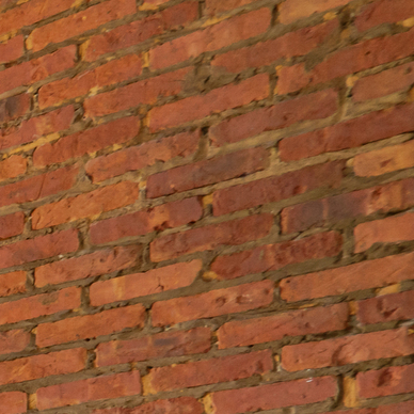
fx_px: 1137
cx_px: -842
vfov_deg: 17.2
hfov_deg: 11.3
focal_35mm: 84
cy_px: 727
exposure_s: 1/10
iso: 250
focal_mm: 16
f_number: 11
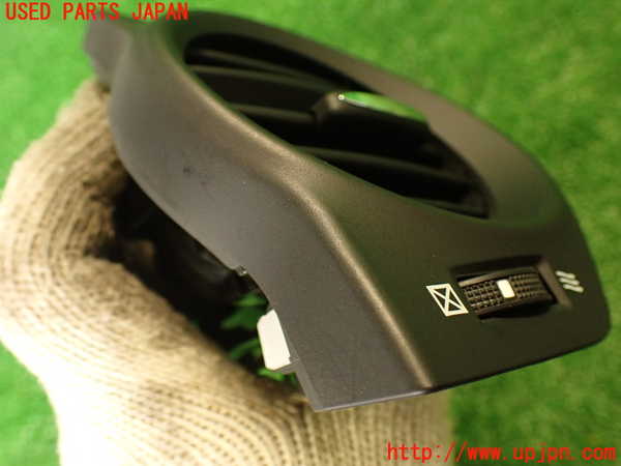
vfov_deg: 44.2
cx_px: 310
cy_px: 233
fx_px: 574
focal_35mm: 32
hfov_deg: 56.8
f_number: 2.4
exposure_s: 1/30
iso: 500
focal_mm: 5.79
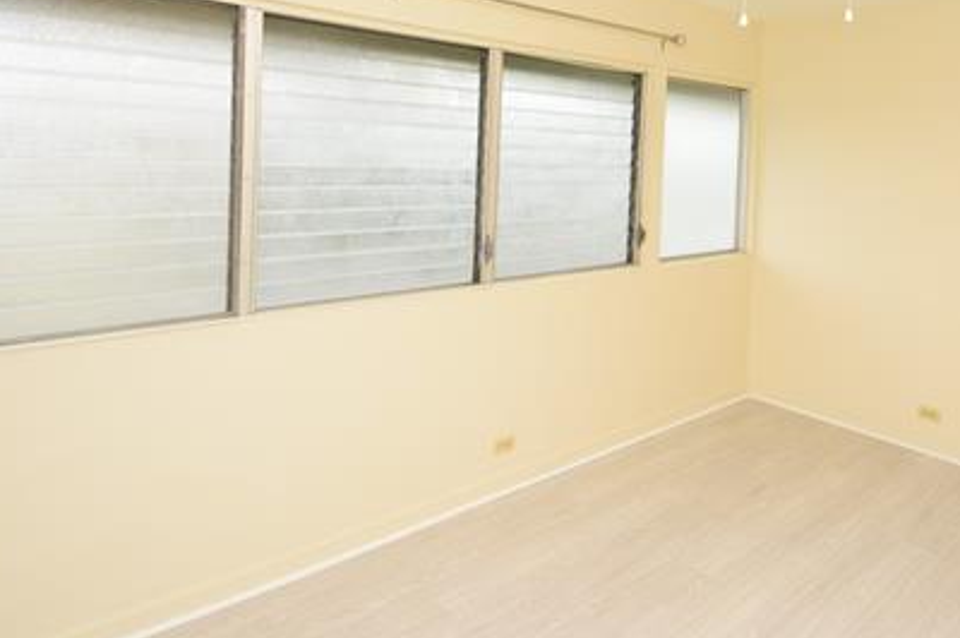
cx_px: 593
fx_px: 639
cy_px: 170
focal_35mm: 24
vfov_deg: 51.1
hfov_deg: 72.7
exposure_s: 1/125
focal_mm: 10
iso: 640
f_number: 5.6
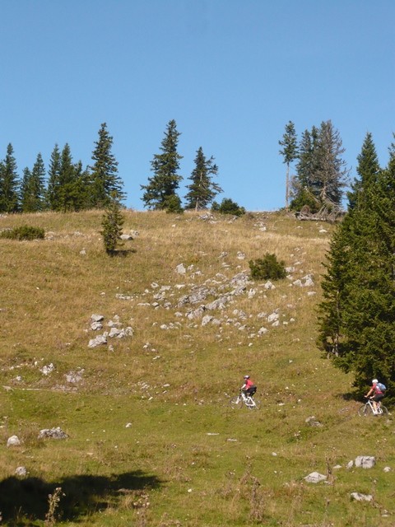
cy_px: 264
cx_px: 198
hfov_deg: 17.2
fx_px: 1308
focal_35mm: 86
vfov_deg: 22.8
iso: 200
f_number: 5.2
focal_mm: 14.1
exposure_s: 1/640
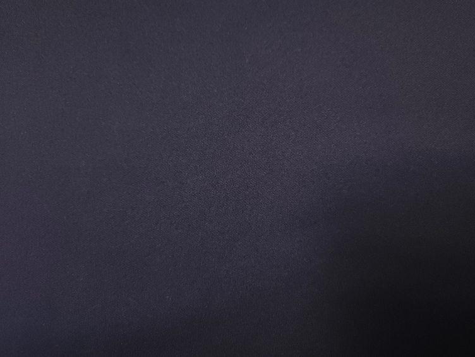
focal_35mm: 24
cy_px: 178
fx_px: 329
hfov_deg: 71.6
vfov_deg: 56.8
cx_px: 238
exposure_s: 1/90
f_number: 1.8
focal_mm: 5
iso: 500
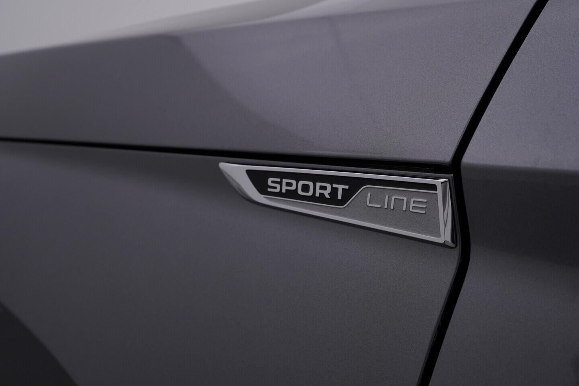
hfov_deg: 53.1
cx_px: 290
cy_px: 193
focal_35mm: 36
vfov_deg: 36.9
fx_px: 579
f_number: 5.6
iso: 125
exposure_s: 1/125
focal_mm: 24
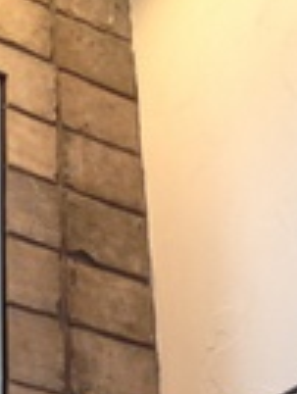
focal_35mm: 104
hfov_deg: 14.1
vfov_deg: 18.3
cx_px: 4
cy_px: 401
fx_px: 1186
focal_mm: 4.28
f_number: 2.4
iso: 80
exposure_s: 1/20
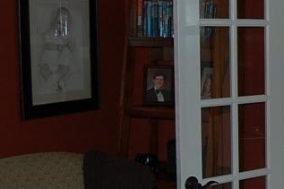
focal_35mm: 97
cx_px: 366
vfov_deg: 14.1
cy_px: 128
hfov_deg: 19.4
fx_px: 765
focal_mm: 20
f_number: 3.8
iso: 400
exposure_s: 1/60
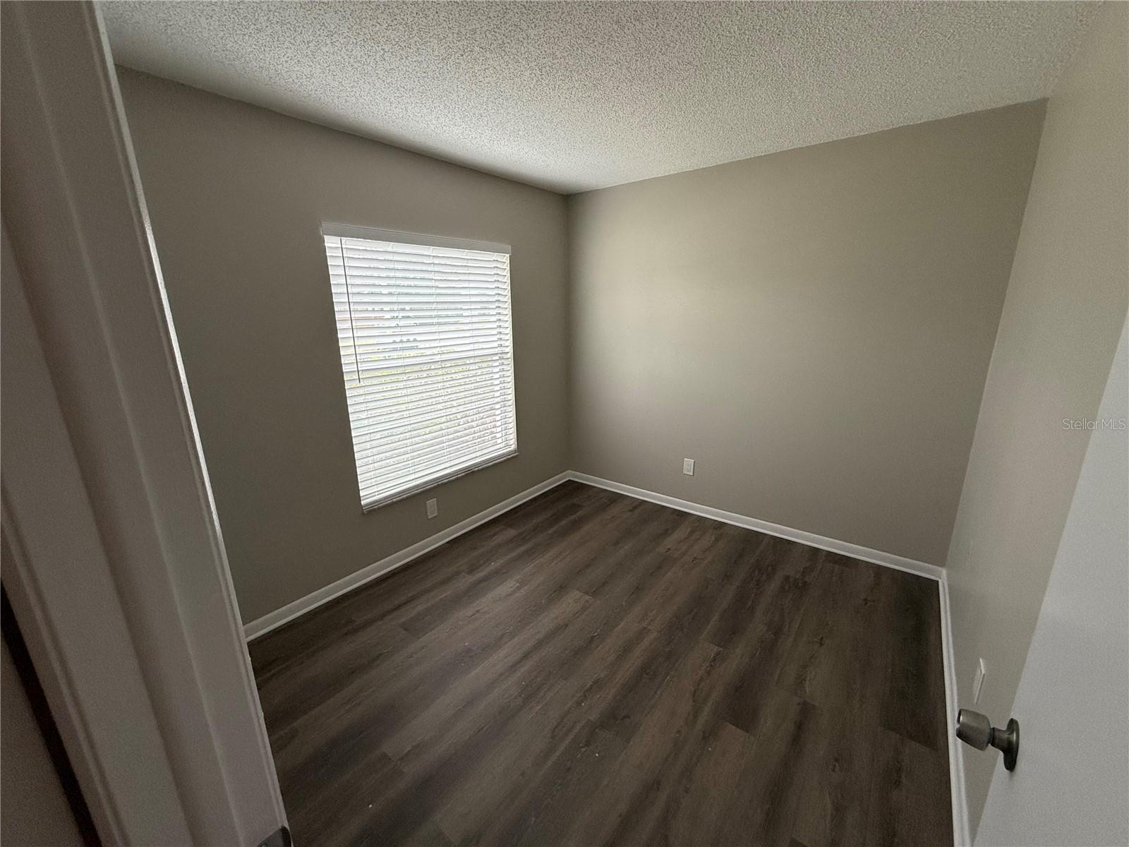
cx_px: 564
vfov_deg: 85.7
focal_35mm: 14
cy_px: 424
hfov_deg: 102.1
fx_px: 457
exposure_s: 1/120
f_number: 2.2
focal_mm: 2.22
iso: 125
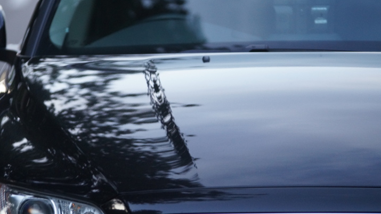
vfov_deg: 4.5
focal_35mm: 270
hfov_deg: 8.0
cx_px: 140
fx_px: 2727
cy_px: 108
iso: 1600
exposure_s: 1/6
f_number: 2.8
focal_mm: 180
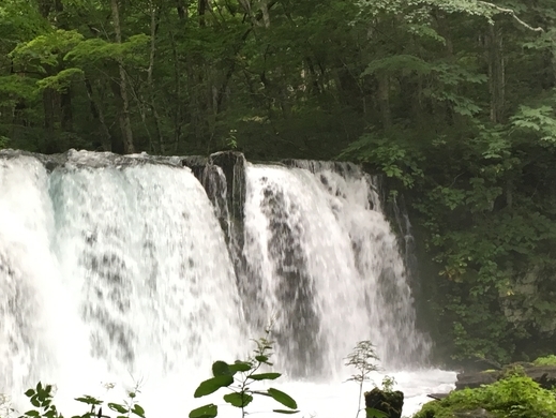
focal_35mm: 67
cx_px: 101
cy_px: 277
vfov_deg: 21.9
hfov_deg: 28.3
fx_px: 1077
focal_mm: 4.15
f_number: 2.2
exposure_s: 1/30
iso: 64
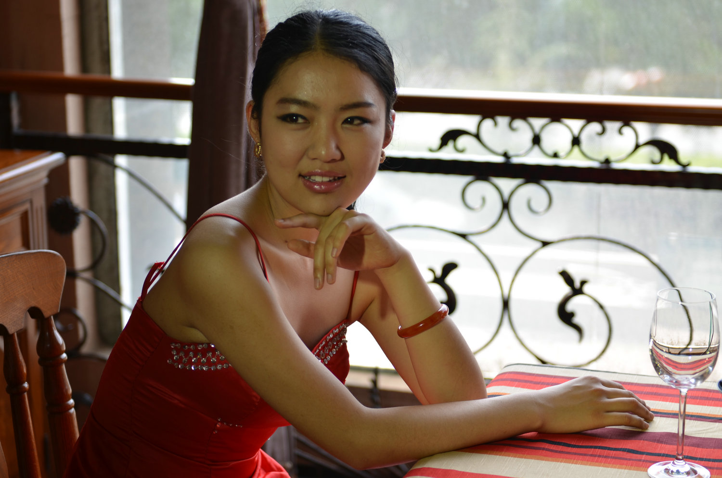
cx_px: 361
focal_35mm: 87
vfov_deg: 15.6
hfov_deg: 23.4
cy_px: 239
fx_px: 1741
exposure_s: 1/80
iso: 100
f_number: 2.8
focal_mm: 58
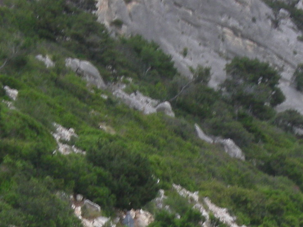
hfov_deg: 8.2
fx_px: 2118
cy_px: 360
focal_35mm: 242
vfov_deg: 6.1
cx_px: 130
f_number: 4.6
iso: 93
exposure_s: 1/121
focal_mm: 12.3
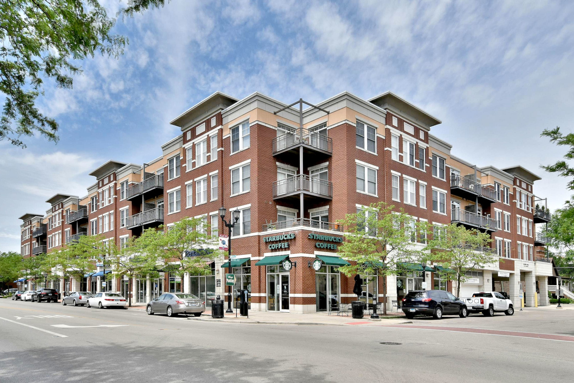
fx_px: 335
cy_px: 192
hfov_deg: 81.2
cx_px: 287
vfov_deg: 59.5
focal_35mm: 21
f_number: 8
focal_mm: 14
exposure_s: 1/1250
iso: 200
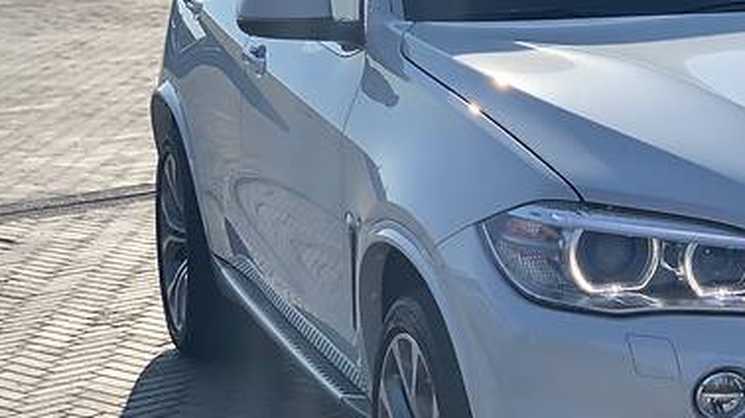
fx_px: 2369
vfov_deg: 10.1
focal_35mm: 120
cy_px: 225
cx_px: 668
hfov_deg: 17.6
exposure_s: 1/1453
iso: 16
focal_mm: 6
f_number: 2.4
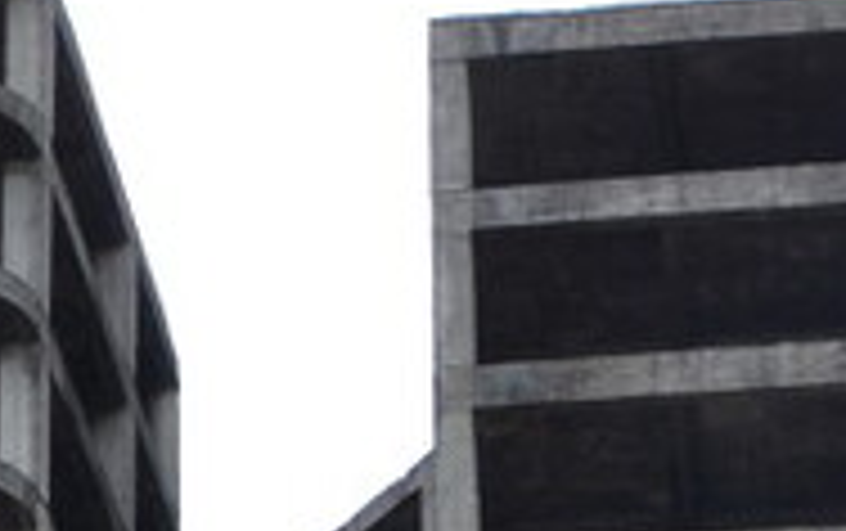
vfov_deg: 7.1
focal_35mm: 175
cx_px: 252
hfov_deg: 11.9
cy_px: 1287
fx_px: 4040
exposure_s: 1/250
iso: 200
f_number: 8
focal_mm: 18
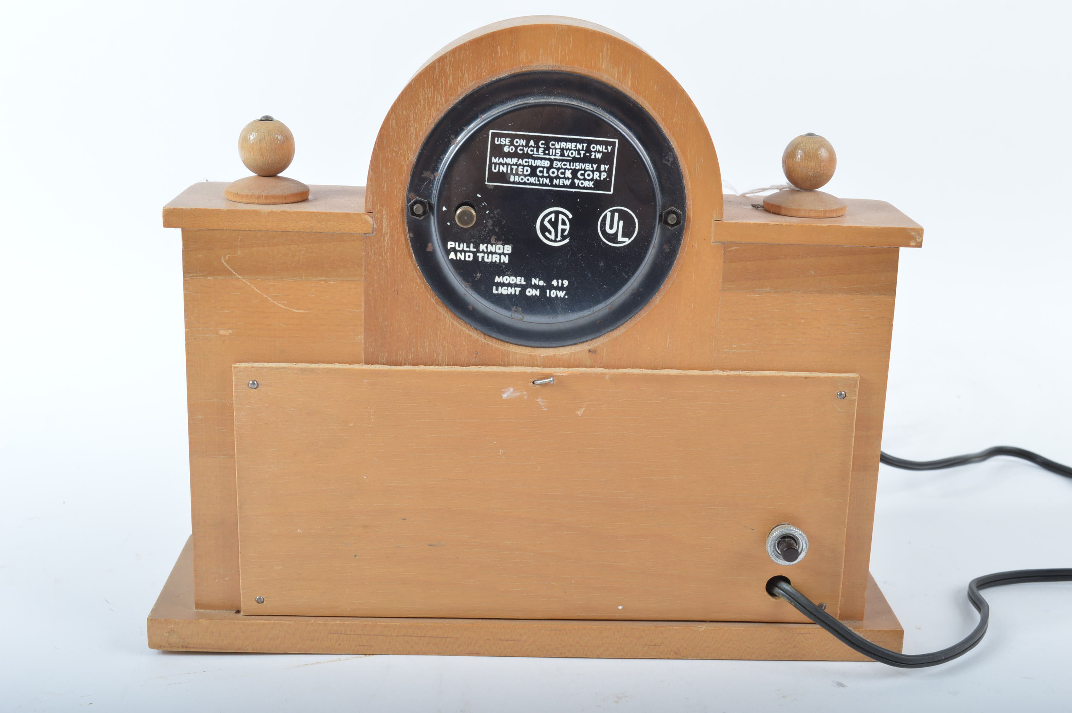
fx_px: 1517
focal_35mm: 51
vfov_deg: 26.4
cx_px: 536
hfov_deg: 38.9
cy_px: 356
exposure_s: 1/200
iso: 100
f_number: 13
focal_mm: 34
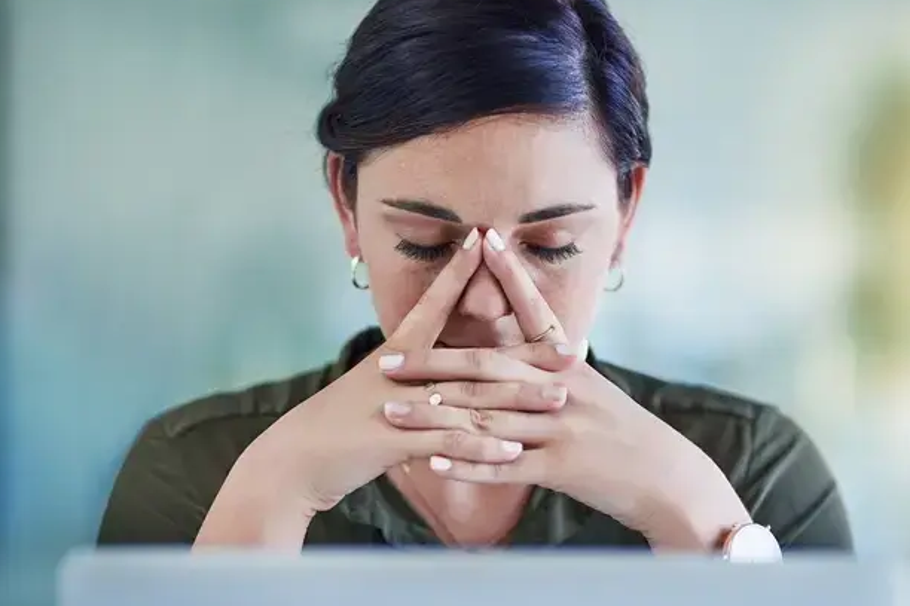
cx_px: 529
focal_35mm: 111
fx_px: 2806
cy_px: 302
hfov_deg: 18.4
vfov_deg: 12.3
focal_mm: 85
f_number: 1.8
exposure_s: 1/200
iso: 320
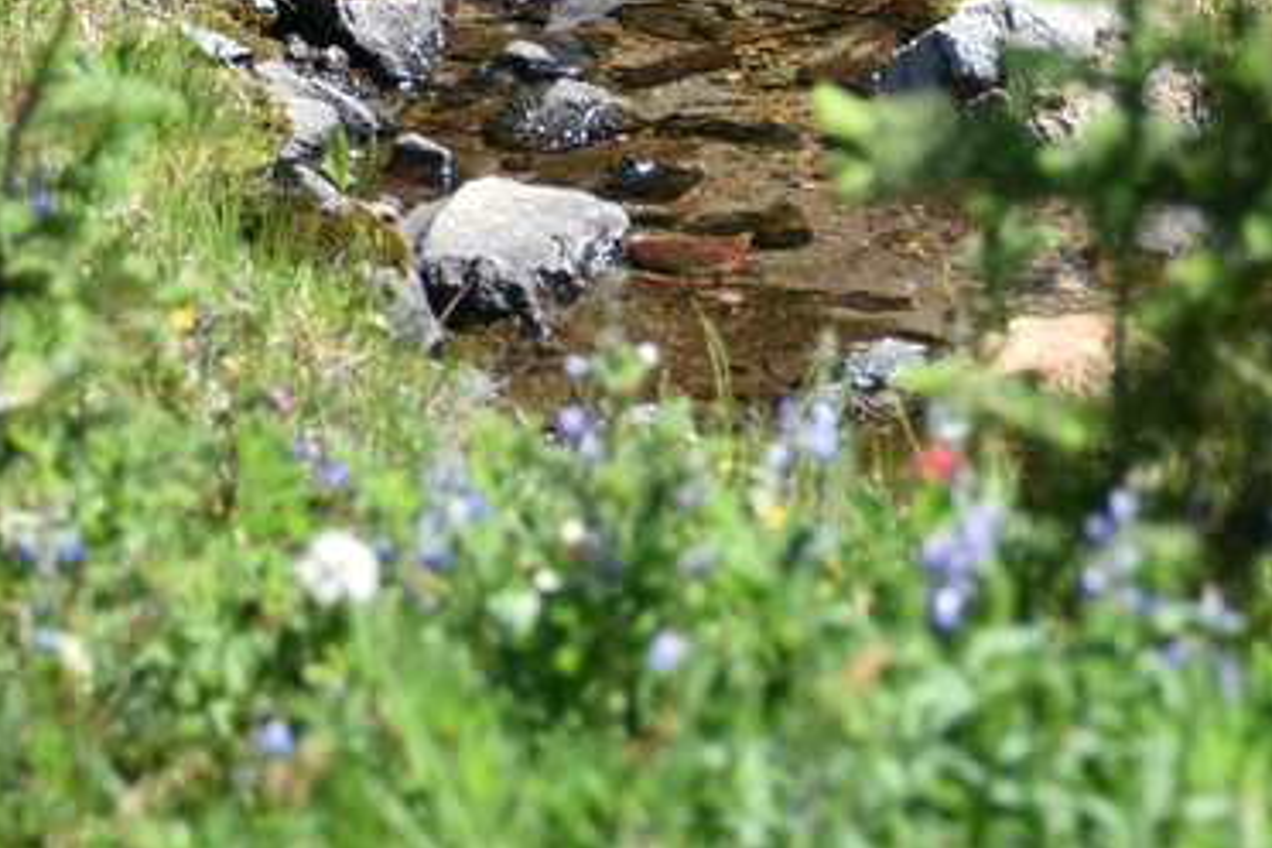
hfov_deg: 5.4
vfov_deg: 3.6
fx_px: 13602
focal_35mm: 385
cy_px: -605
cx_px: 622
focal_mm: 112
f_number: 5.3
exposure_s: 1/250
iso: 110
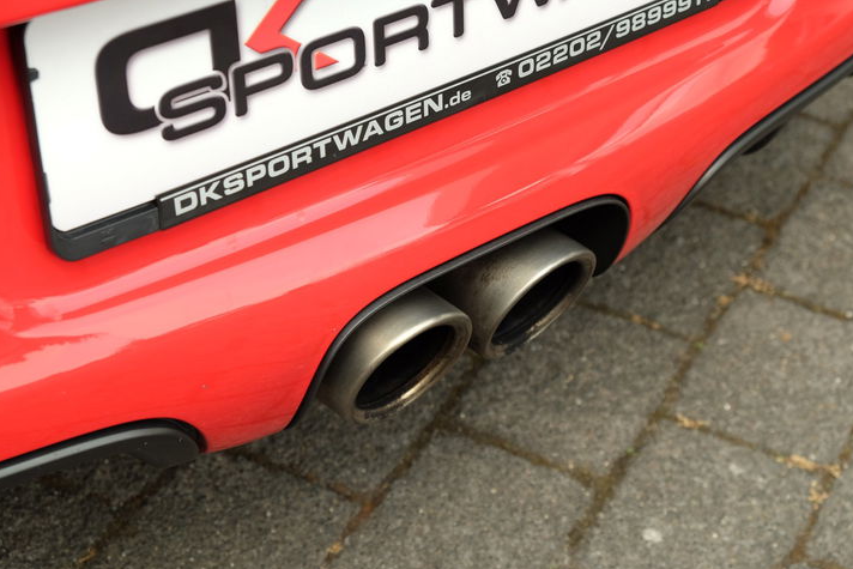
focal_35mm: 82
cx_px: 454
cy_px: 286
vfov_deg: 16.7
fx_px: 1943
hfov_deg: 24.8
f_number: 5.6
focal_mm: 50.5
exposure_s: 1/150
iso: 200
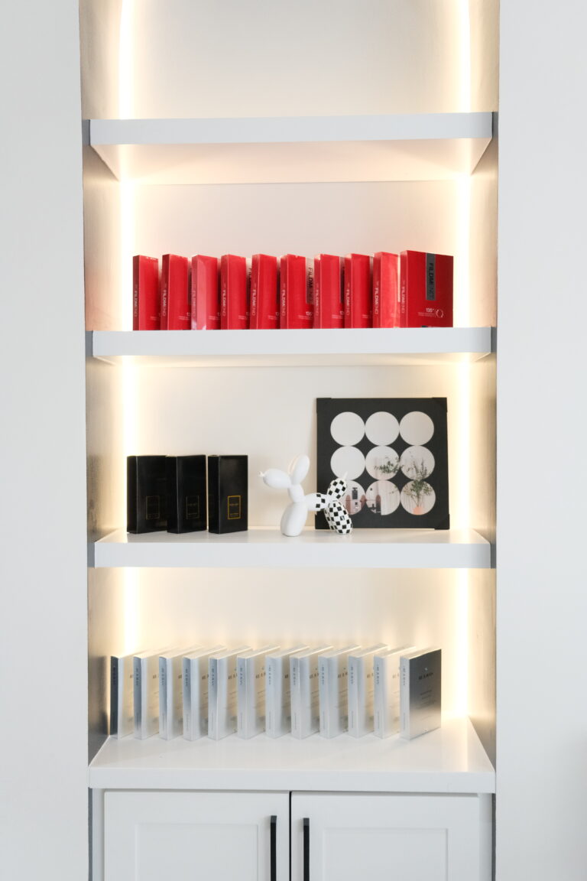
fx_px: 709
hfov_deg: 45.0
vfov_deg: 63.7
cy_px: 440
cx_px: 294
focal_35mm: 29
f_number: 2.8
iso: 2000
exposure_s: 1/500
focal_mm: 19.6
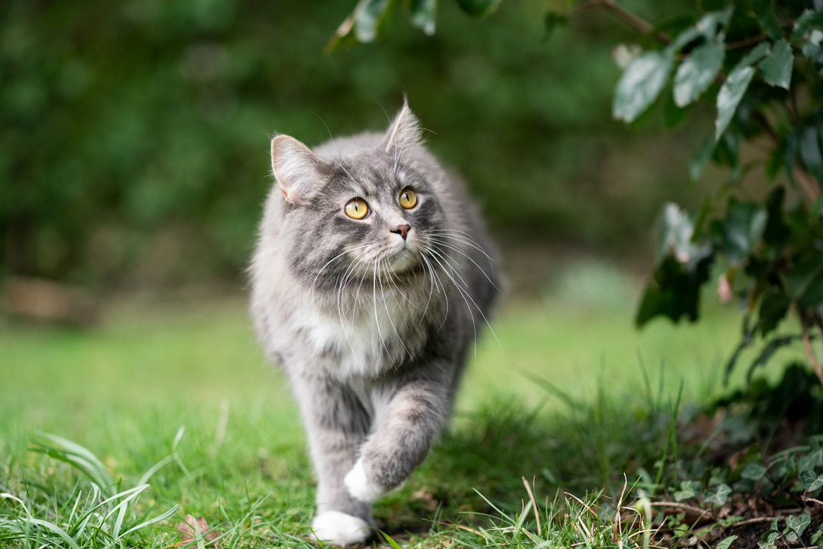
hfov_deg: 16.8
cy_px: 301
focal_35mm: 122
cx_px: 403
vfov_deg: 11.2
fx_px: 2789
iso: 500
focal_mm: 108
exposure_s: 1/1000
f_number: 2.8
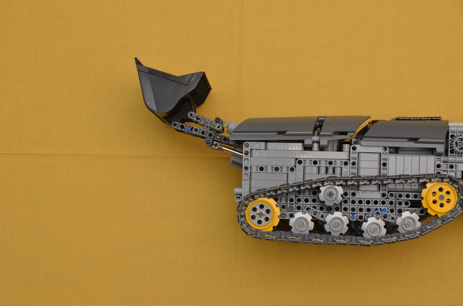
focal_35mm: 78
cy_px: 153
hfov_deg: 26.0
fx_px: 1001
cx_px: 232
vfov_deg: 17.4
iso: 100
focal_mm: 52
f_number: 8
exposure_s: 1/60
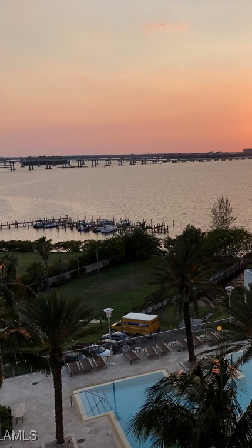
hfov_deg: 27.0
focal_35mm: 41
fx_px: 487
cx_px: 266
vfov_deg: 49.4
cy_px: 223
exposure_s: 1/805
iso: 20
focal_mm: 3.99
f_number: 1.8
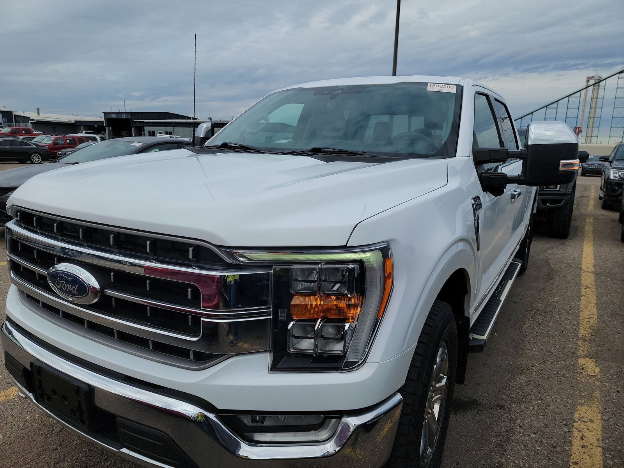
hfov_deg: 71.6
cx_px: 312
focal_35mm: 24
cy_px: 234
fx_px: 433
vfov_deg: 56.8
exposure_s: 1/689
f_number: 1.8
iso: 50
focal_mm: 6.7
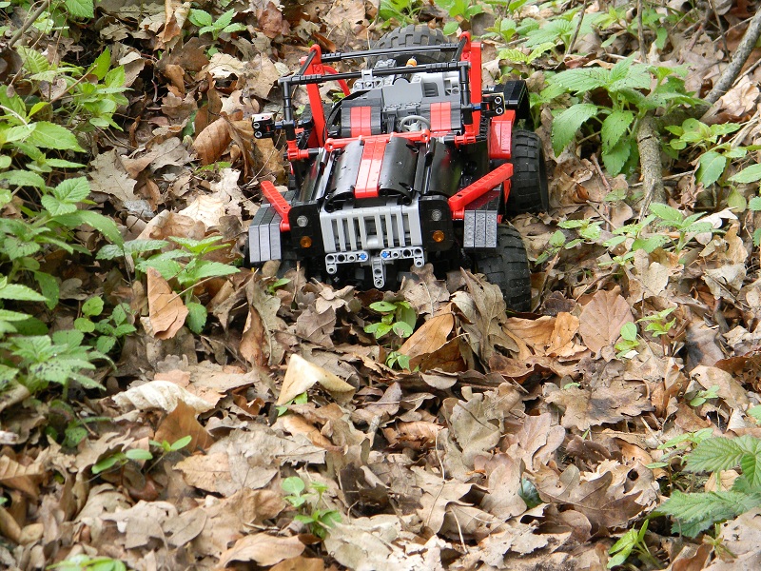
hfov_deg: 18.7
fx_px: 2308
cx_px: 380
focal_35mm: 105
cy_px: 286
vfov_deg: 14.1
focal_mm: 19
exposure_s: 1/59.6
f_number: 4.7
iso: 146
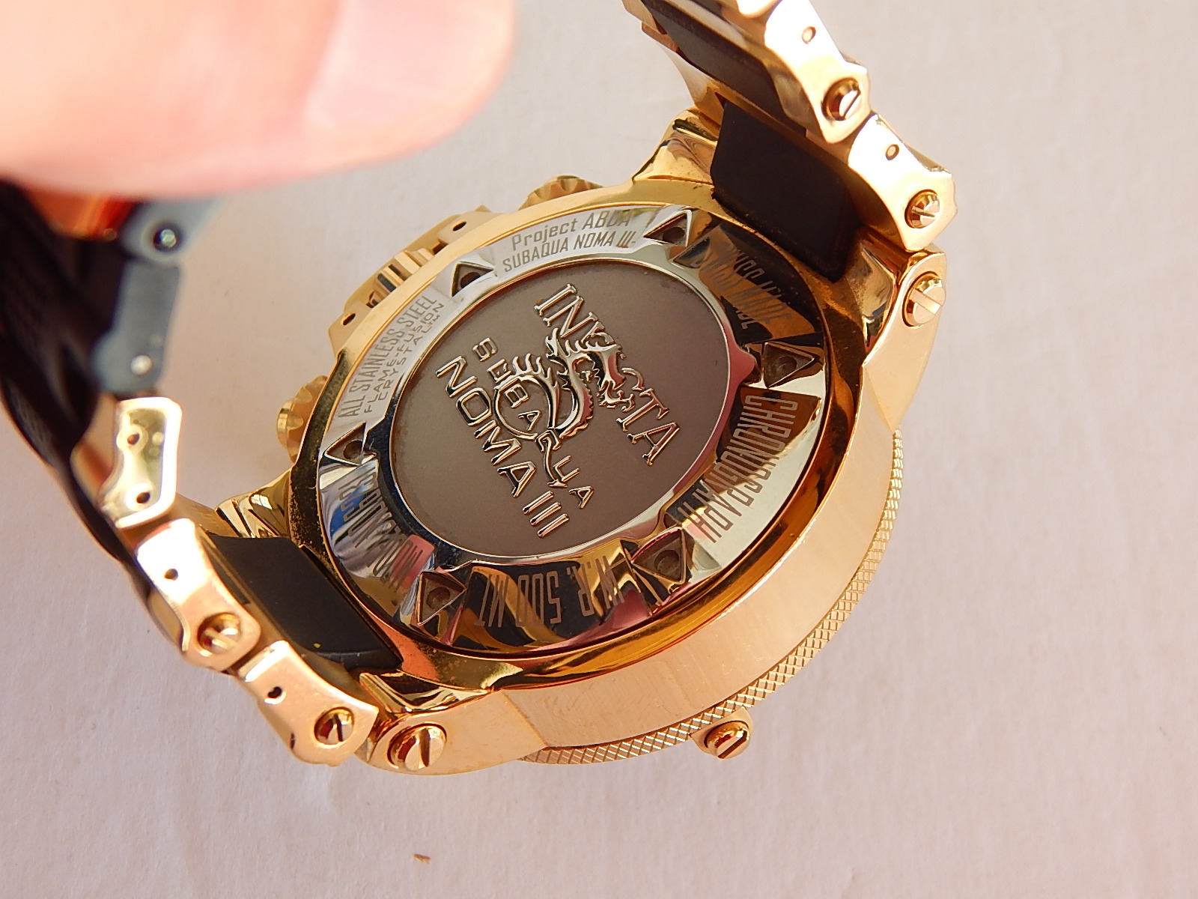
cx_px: 599
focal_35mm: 54
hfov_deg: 35.5
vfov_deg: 27.0
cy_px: 450
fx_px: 1869
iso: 125
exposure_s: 1/50
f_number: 3.8
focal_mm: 9.7
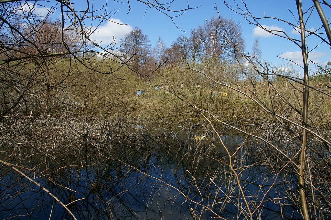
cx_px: 166
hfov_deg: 67.4
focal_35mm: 27
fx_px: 248
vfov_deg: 47.9
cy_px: 110
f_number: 18
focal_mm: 18
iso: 200
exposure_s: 1/60
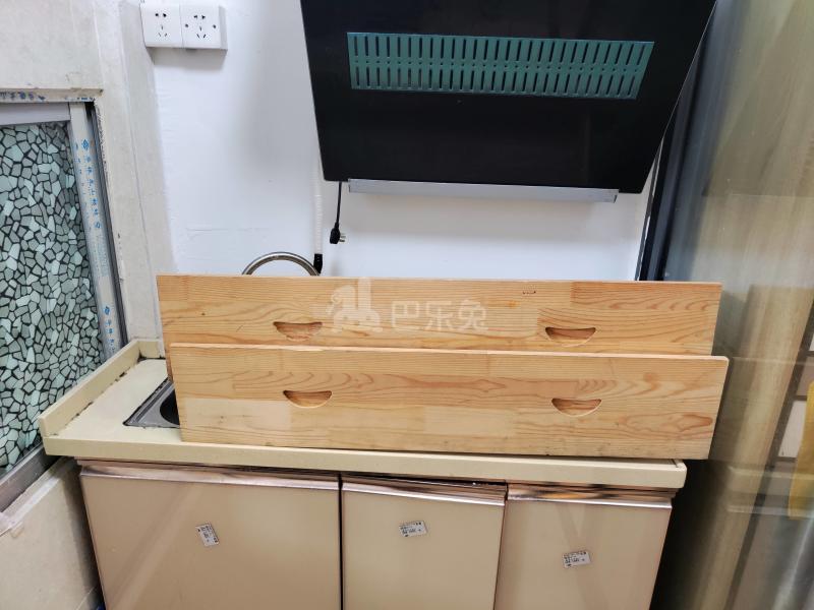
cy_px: 305
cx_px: 407
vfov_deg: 35.1
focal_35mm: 41
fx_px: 964
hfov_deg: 45.8
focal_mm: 5.59
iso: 513
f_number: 1.88
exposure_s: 1/100
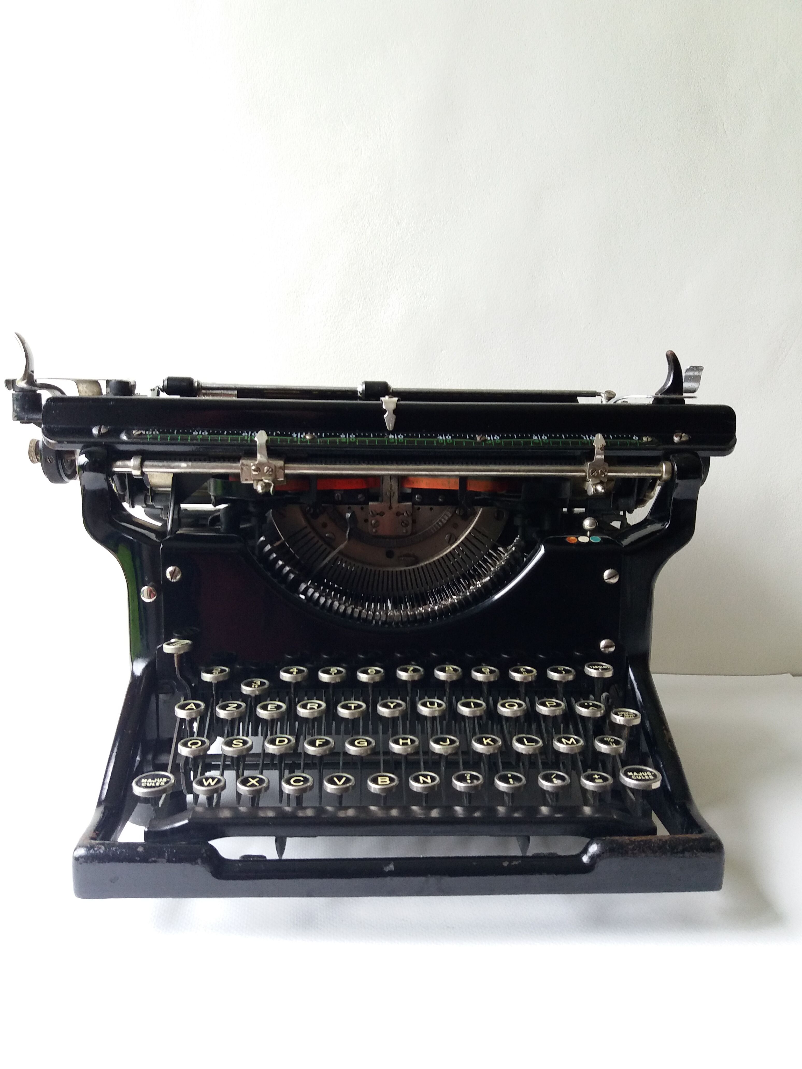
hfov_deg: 49.7
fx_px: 865
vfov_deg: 63.4
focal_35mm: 28
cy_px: 534
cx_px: 401
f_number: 1.9
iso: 100
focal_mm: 3.7
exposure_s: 1/25
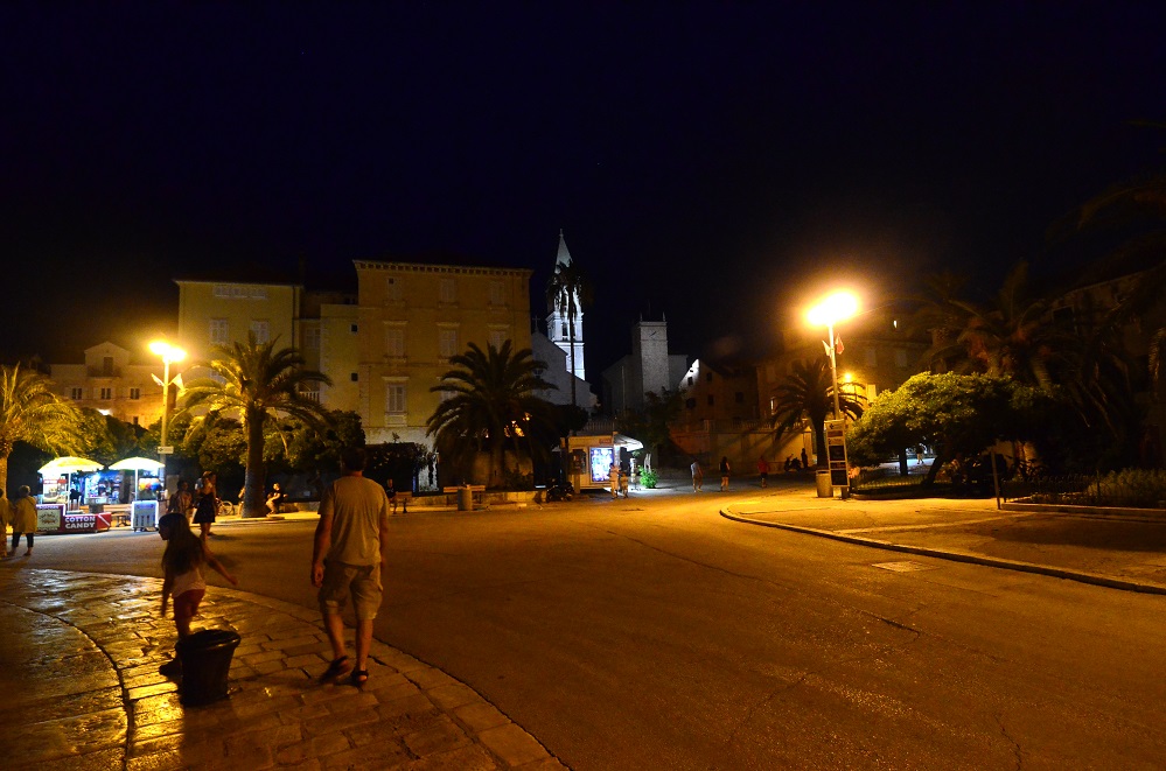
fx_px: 582
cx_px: 583
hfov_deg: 90.1
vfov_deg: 67.1
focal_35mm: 18
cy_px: 386
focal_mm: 12
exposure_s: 1/30
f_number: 5.6
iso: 3600
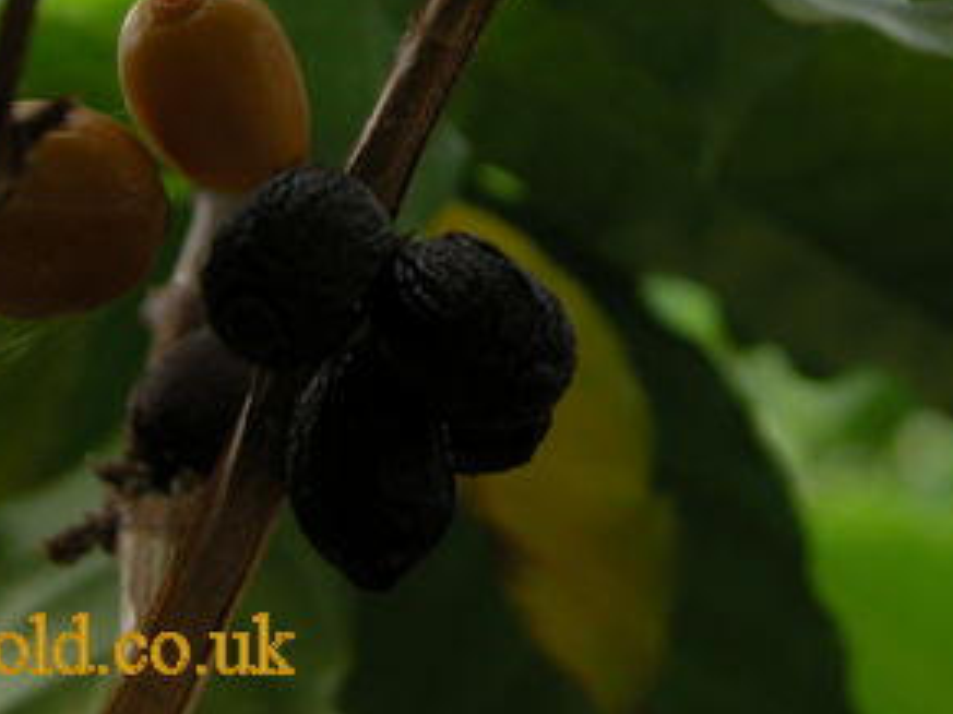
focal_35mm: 242
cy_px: -265
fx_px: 6660
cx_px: 740
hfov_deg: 8.2
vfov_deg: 6.1
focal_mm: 22.3
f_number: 3.5
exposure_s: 1/63.2
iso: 100
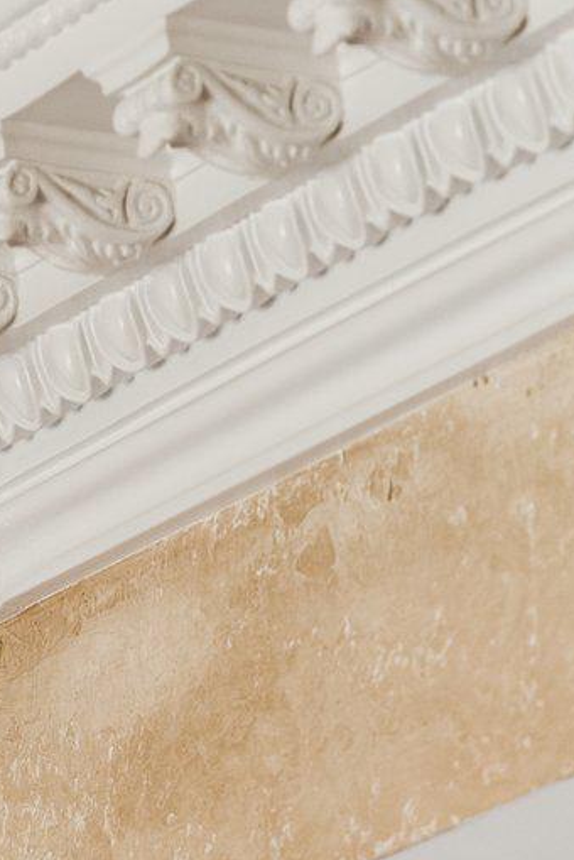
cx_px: -254
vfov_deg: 6.4
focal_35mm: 317
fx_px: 7571
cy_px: 1161
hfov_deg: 4.3
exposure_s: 1/30
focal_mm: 105
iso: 640
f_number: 6.3
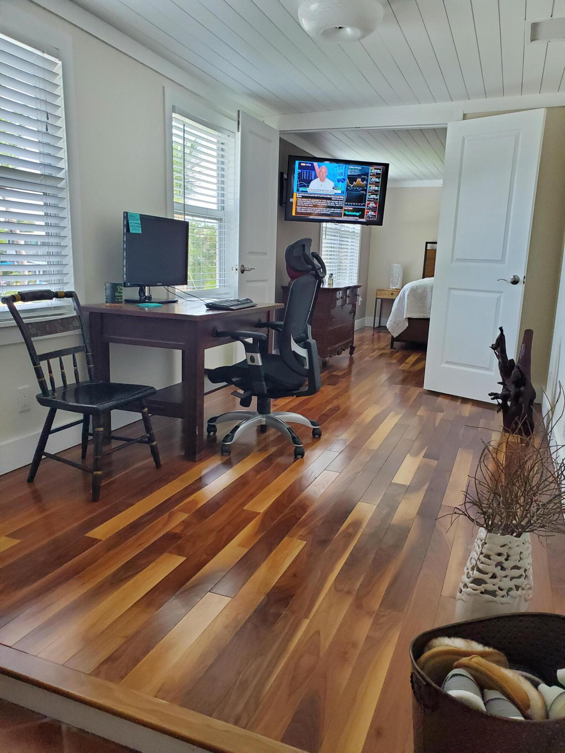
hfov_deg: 53.1
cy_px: 376
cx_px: 282
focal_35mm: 26
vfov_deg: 67.3
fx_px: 566
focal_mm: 4.3
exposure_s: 1/120
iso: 400
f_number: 2.4
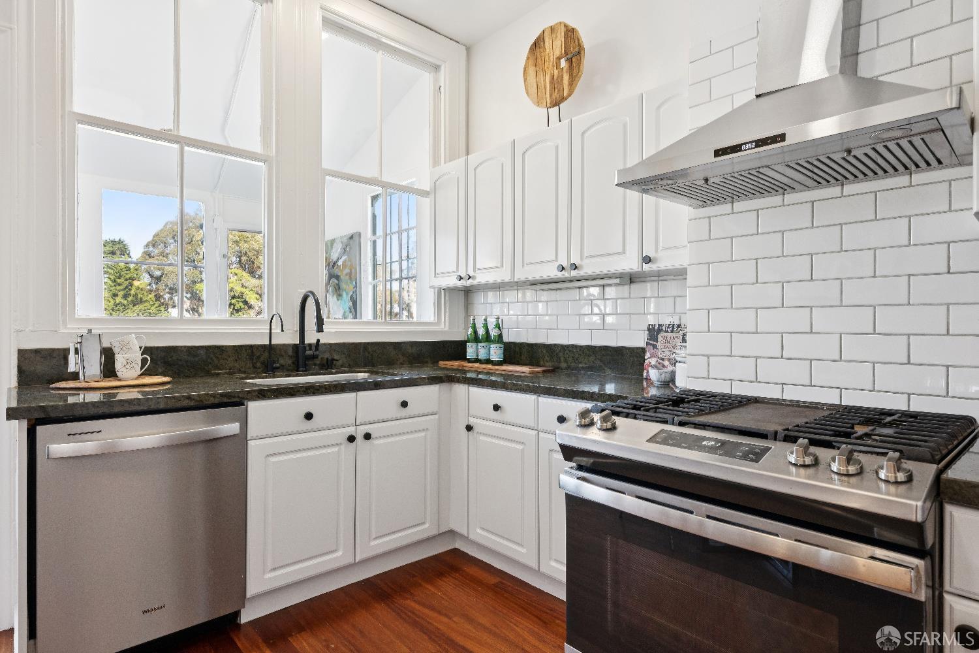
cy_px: 326
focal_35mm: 19
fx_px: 517
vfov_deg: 64.6
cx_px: 490
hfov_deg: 86.9
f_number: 8
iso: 140
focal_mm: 19
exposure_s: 1/20
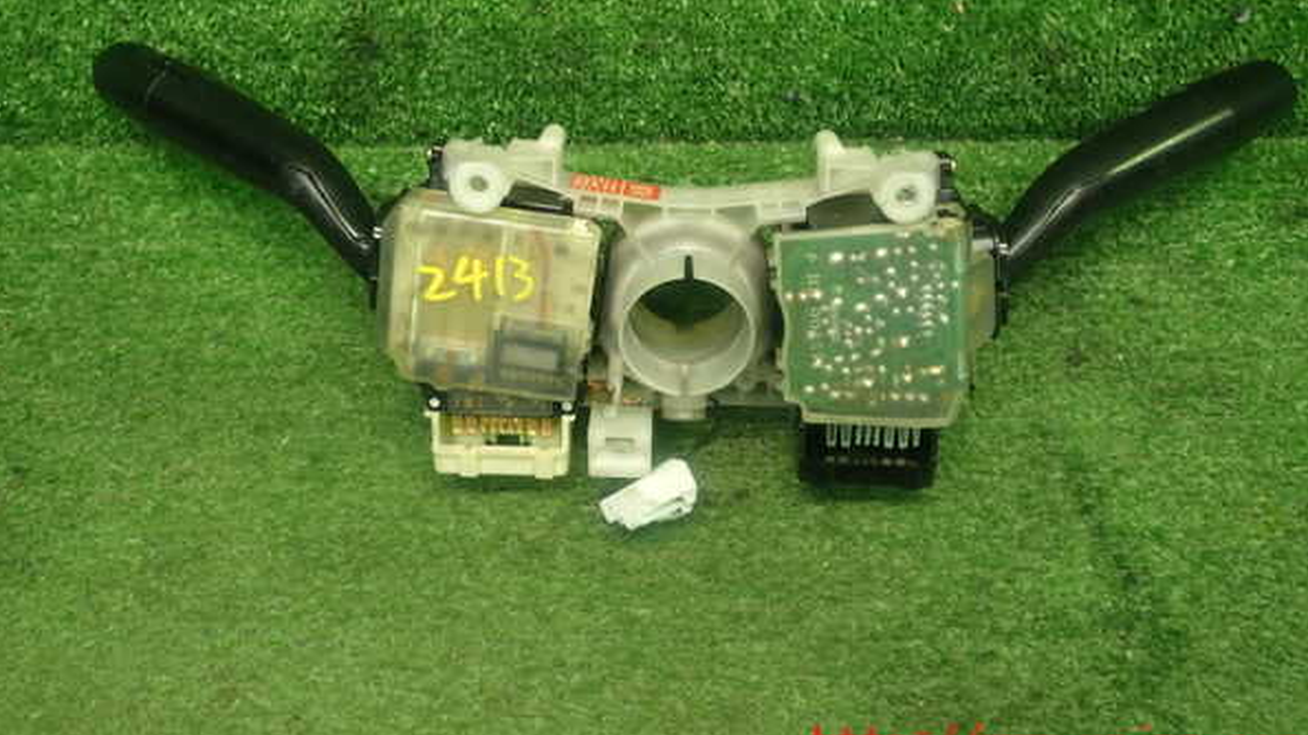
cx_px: 650
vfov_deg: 35.4
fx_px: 1144
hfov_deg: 59.5
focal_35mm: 33
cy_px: 279
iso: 200
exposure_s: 1/30
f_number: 2.3
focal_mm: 5.4
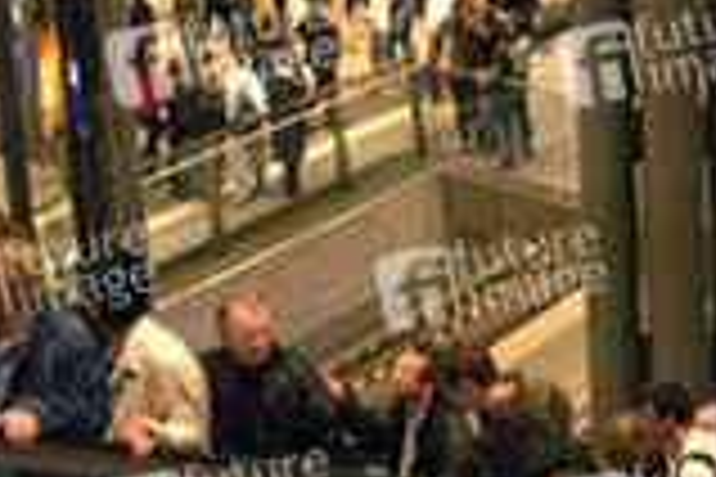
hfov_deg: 19.8
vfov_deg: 13.1
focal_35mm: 102
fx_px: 2029
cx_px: 552
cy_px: -58
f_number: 3.5
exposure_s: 1/60
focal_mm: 24
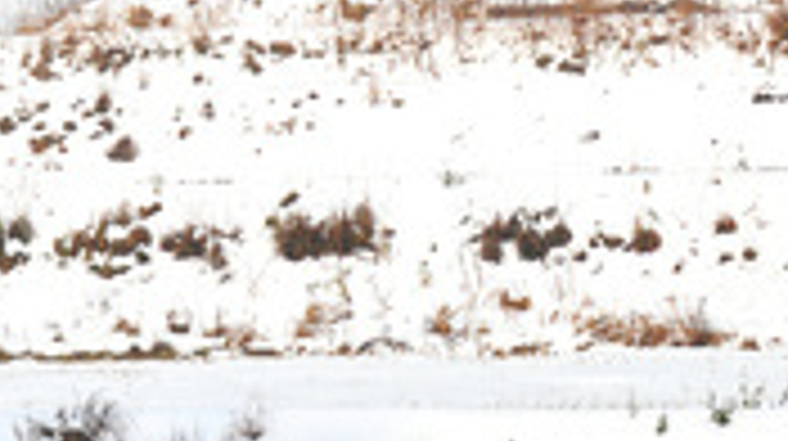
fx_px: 7431
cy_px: -130
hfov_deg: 6.1
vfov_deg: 3.4
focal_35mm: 356
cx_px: 567
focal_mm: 90
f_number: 7.1
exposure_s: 1/800
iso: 200
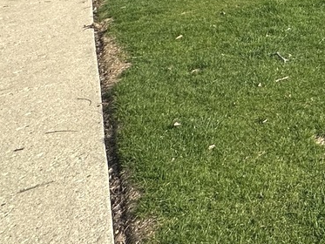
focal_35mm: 54
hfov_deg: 25.4
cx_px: 504
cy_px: -222
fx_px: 507
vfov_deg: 18.9
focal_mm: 2.22
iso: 40
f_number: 2.2
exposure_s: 1/1289
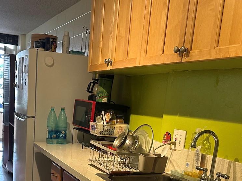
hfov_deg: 36.6
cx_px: 93
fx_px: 364
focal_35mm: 52
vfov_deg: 26.4
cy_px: 185
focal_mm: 6.86
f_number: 1.78
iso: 200
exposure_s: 1/60
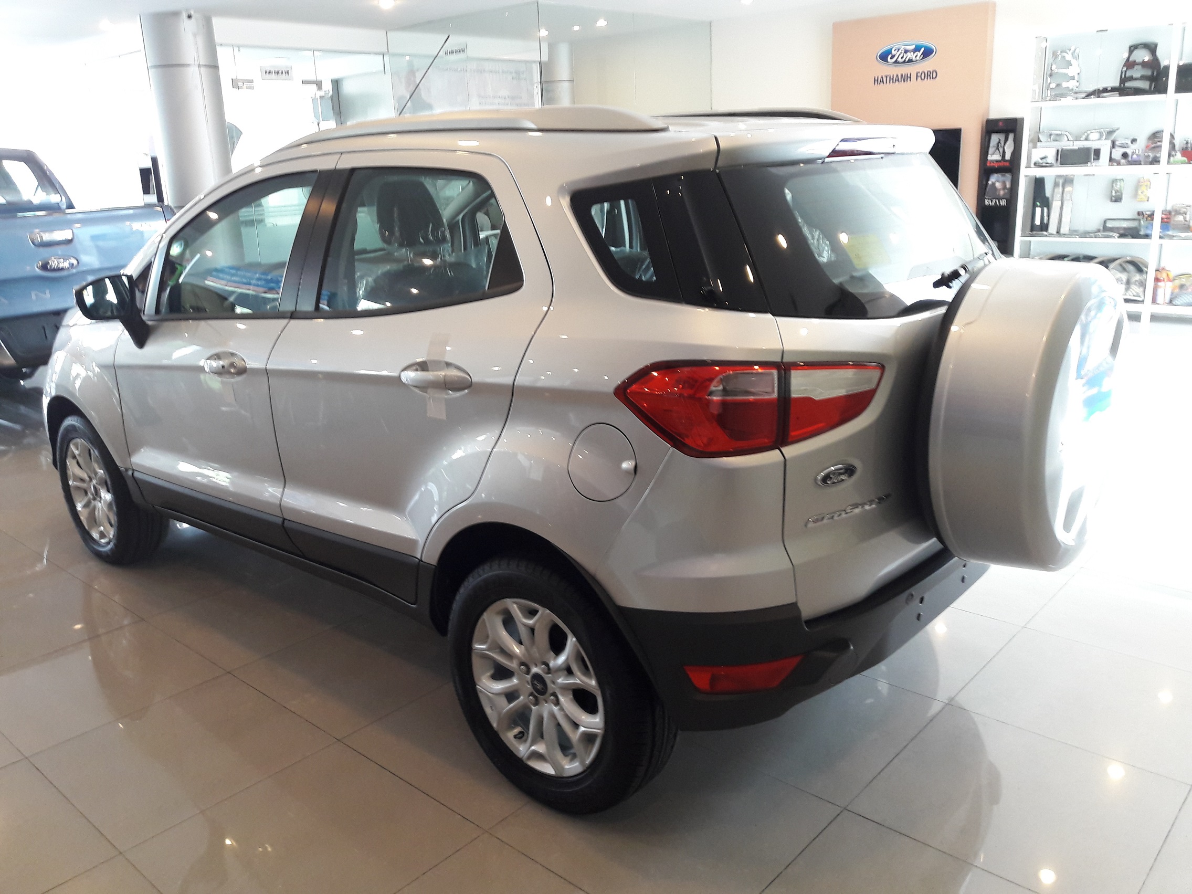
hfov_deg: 63.4
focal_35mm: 28
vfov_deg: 49.7
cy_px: 447
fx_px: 964
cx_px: 596
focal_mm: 3.7
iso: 100
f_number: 1.9
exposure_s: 1/33
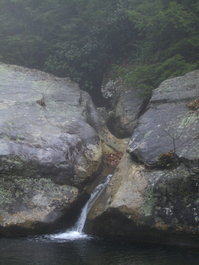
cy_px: 132
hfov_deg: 23.7
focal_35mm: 62
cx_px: 100
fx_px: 474
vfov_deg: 31.2
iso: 200
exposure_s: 1/93.4
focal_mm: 13.2
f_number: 3.5
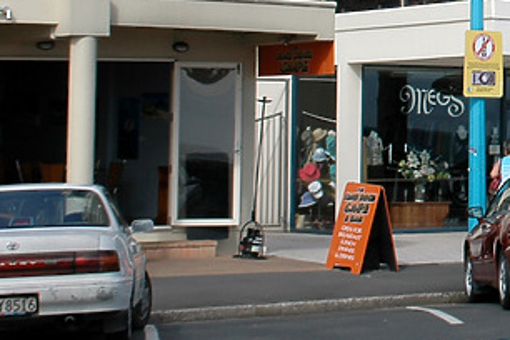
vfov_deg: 9.6
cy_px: -33
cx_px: 637
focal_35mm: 141
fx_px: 1997
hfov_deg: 14.1
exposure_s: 1/320
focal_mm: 32
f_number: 9
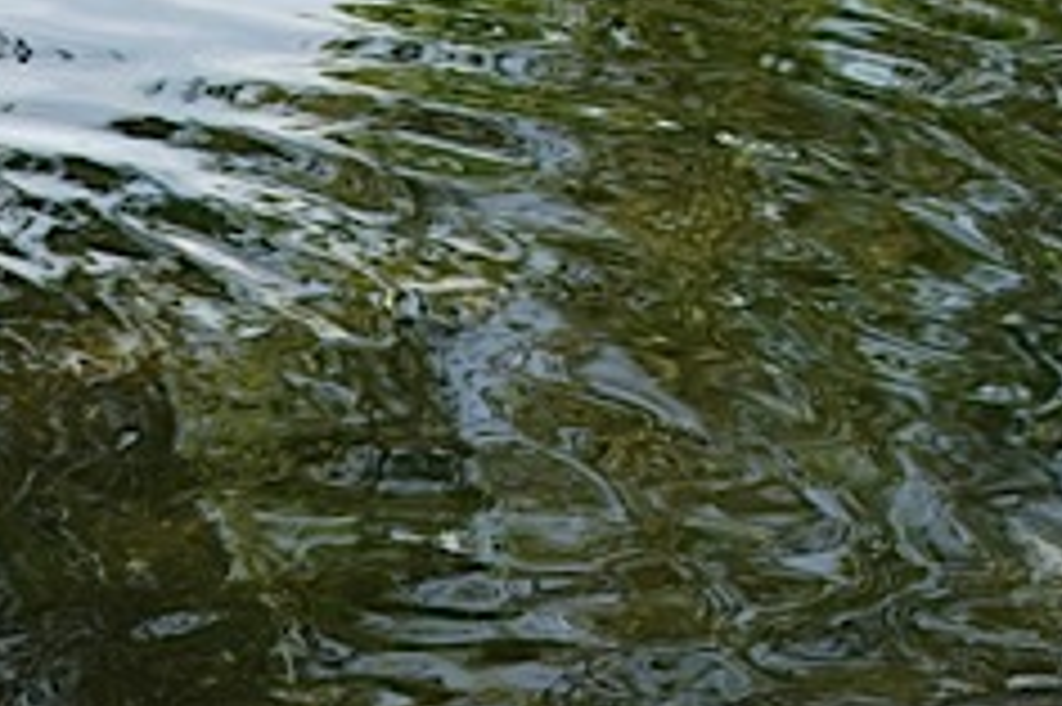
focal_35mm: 122
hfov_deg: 16.4
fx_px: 3596
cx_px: -40
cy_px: 708
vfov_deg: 11.1
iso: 100
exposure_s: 1/100
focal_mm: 24
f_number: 4.5
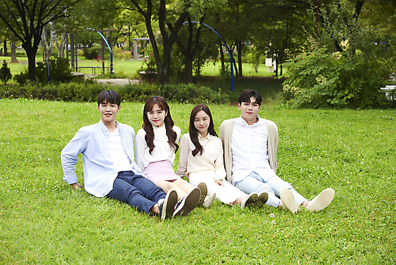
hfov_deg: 28.8
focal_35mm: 70
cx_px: 198
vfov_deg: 19.5
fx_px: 770
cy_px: 132
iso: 320
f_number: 4.5
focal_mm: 70
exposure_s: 1/125
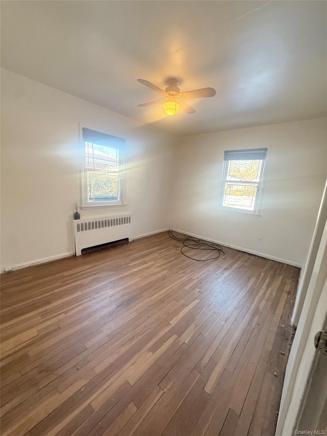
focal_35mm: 14
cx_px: 164
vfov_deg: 102.1
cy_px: 218
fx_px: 176
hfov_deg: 85.7
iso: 250
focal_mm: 2.22
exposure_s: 1/120
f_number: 2.2
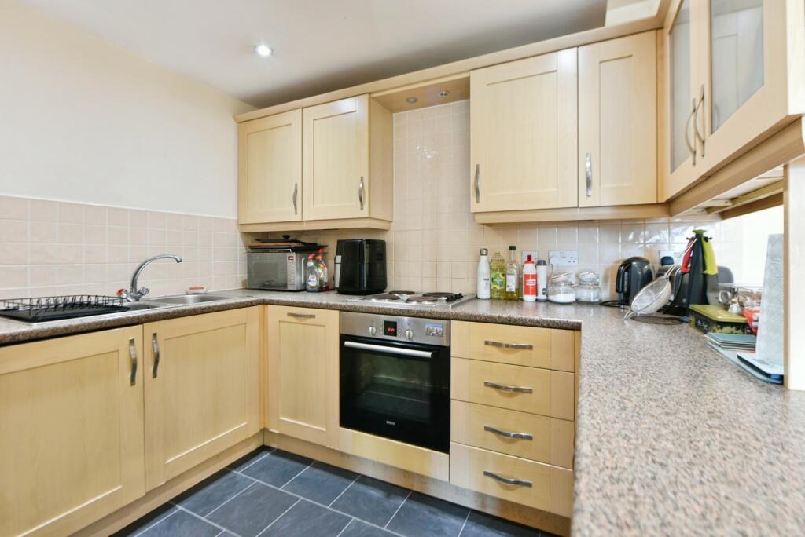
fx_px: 358
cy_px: 268
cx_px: 402
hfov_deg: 96.7
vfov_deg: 73.8
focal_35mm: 16
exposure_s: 1/15
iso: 800
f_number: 6.3
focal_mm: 16
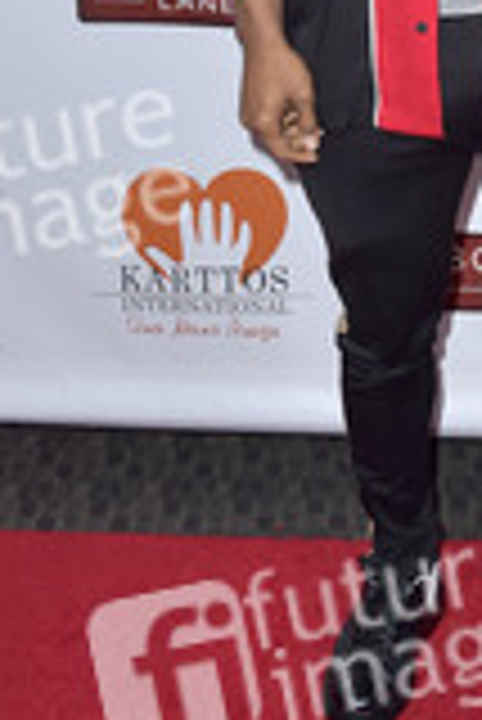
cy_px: -27
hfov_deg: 16.8
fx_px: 1603
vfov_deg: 24.0
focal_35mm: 80
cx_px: 453
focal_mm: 32
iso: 320
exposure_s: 1/250
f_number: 7.1
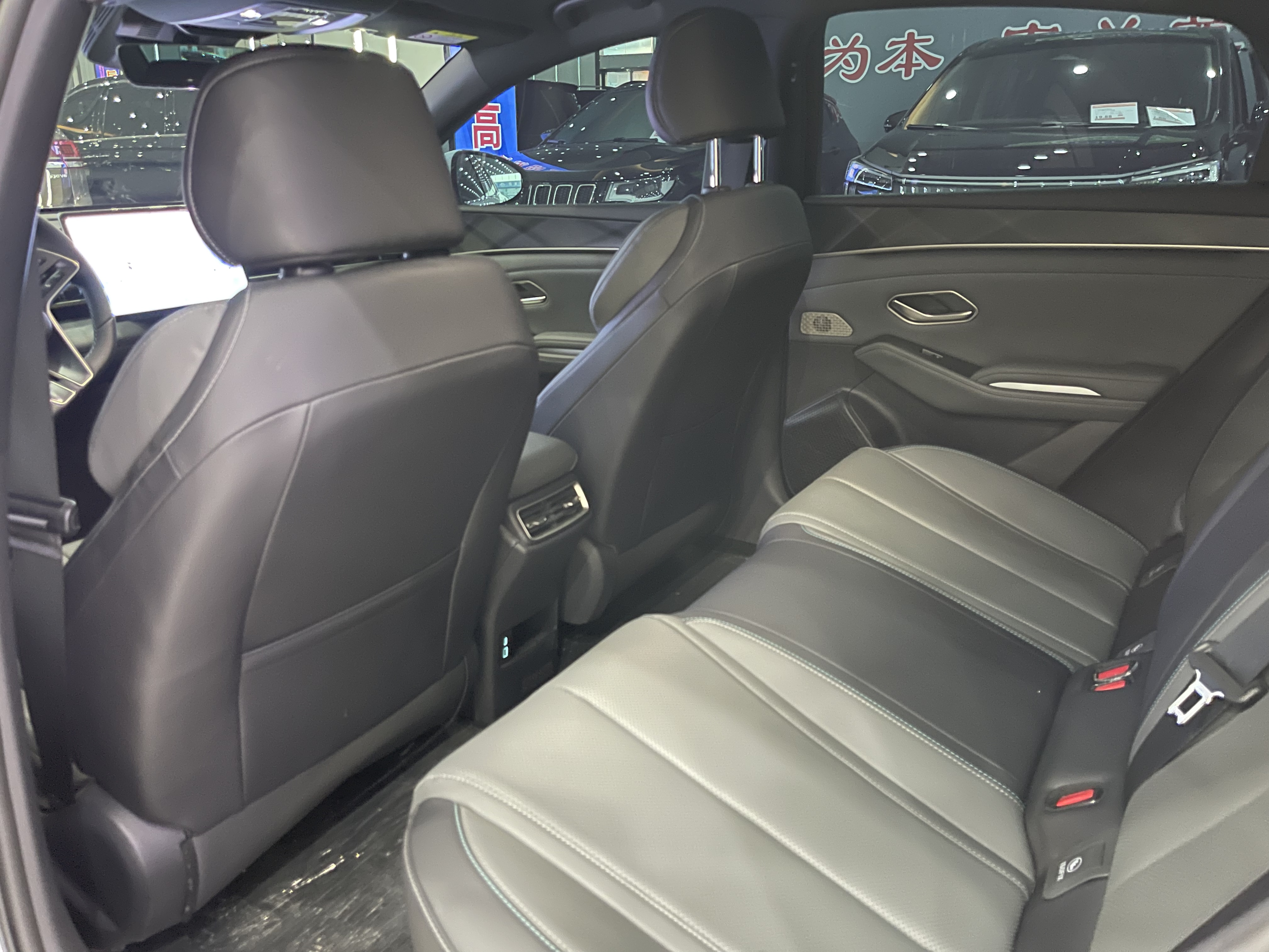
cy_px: 476
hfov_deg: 69.4
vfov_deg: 54.9
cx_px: 634
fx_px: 916
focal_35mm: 25
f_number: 1.6
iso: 1000
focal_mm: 5.1
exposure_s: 1/17
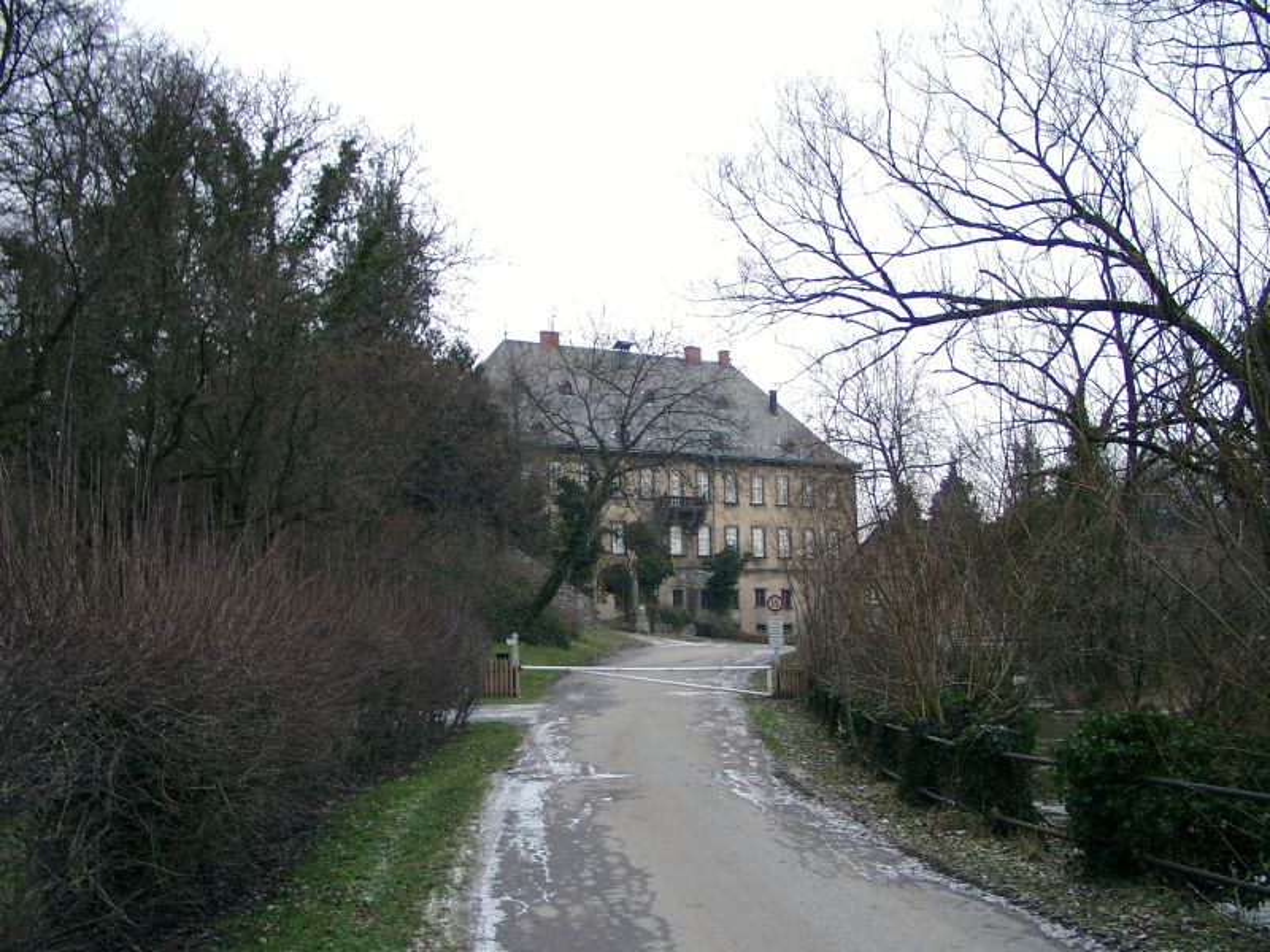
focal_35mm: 34
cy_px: 476
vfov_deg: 41.8
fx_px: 1247
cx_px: 635
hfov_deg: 54.0
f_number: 2
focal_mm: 7.13
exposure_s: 1/43.8
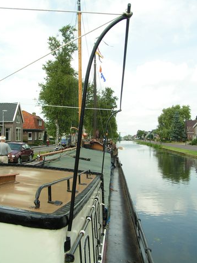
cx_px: 98
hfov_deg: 36.8
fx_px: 296
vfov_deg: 47.9
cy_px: 133
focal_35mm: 39
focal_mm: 5.8
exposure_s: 1/200
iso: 50
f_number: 5.6
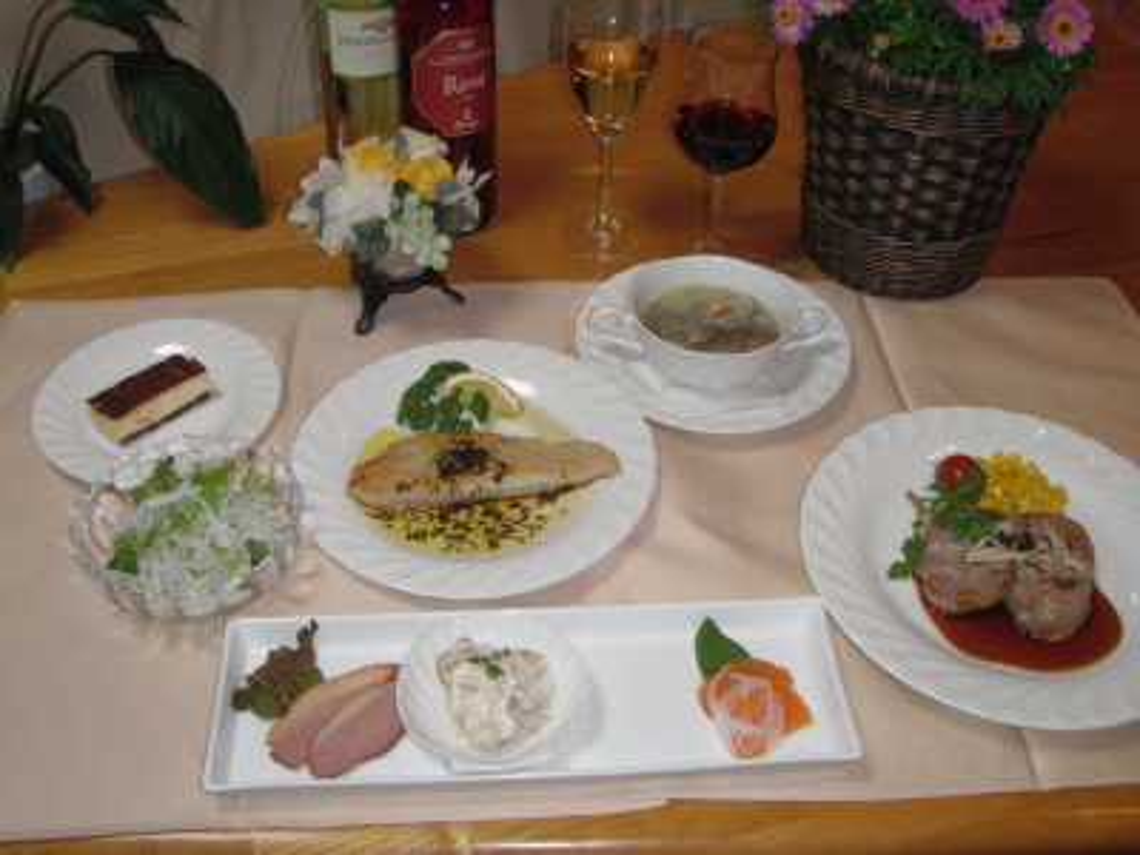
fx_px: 1251
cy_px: 428
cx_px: 570
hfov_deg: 49.0
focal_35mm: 38
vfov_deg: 37.7
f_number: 3.5
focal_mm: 6.7
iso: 100
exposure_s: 1/30
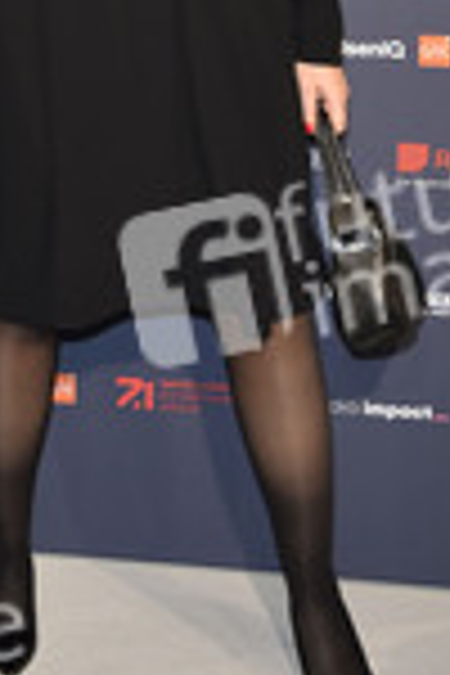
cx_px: -58
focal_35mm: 112
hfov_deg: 12.0
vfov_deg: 17.9
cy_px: 36
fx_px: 2100
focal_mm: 42
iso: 1250
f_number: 7.1
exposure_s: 1/200
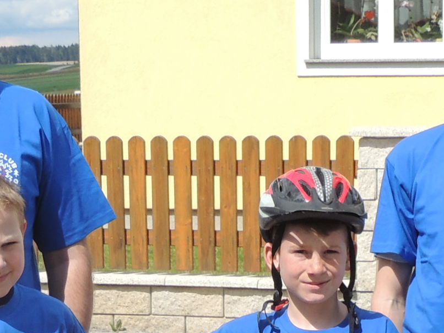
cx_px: 282
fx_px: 2077
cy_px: 587
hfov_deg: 12.2
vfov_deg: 8.8
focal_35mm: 162
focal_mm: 7.1
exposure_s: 1/1000
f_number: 3.3
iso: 100
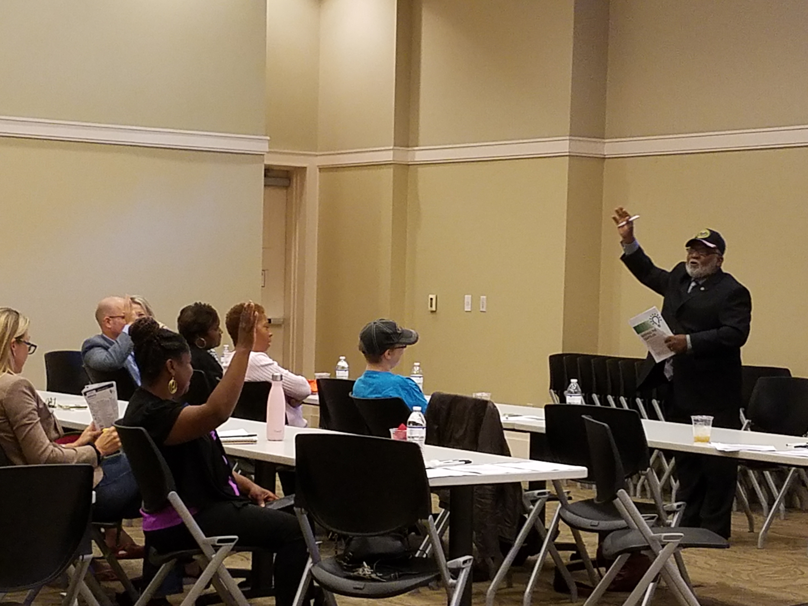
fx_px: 607
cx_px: 404
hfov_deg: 67.3
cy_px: 303
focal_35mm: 26
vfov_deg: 53.1
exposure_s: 1/40
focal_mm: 4.2
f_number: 1.7
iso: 125
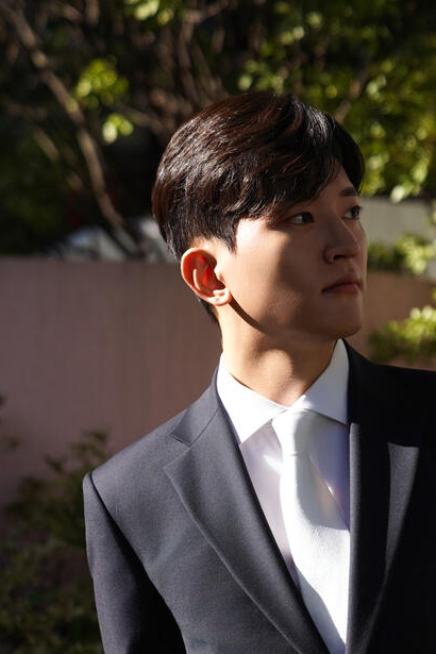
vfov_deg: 17.3
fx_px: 2125
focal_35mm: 117
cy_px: 571
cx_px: 336
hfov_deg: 11.7
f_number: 2.8
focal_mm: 60
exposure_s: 1/3200
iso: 400
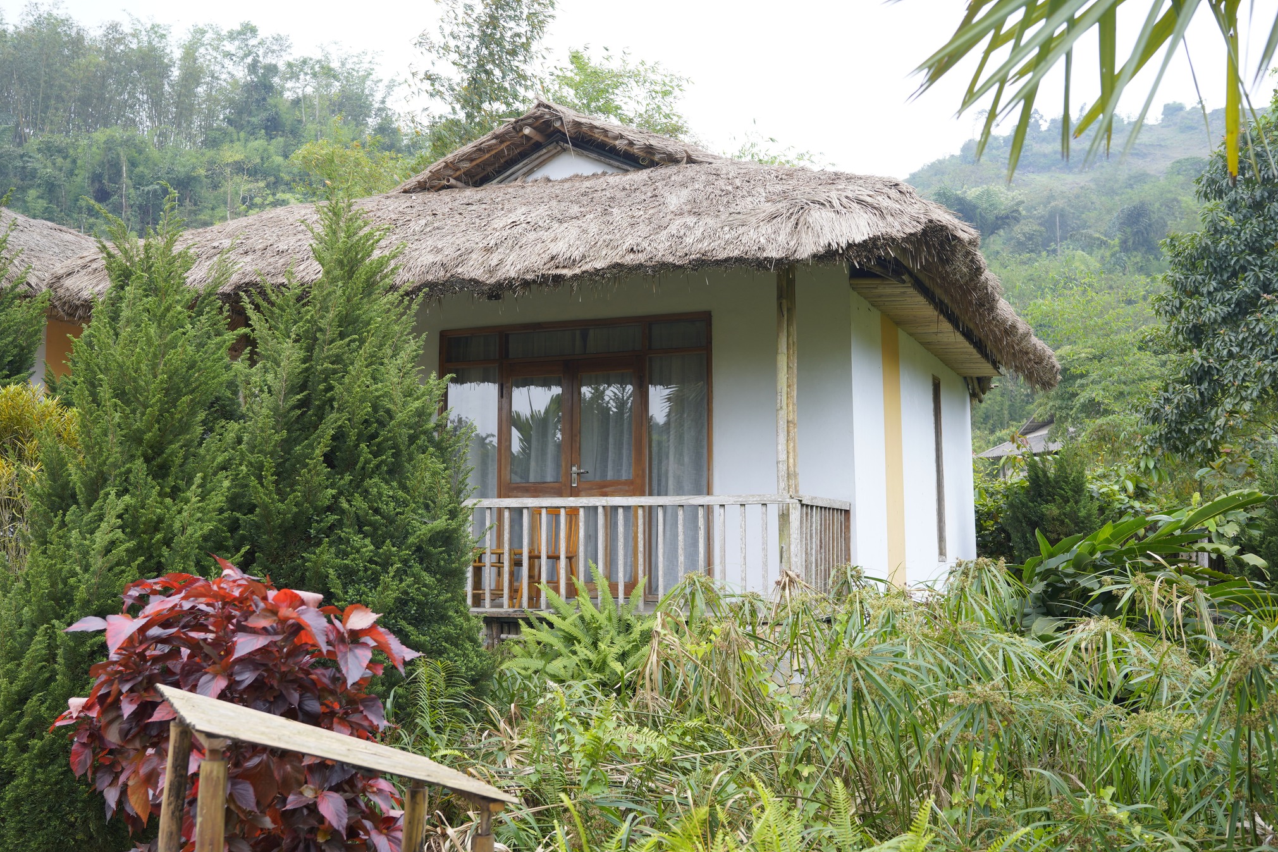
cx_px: 617
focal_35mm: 39
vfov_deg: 34.3
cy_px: 415
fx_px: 1378
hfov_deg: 49.7
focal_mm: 32.7
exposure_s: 1/250
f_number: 4
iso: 160
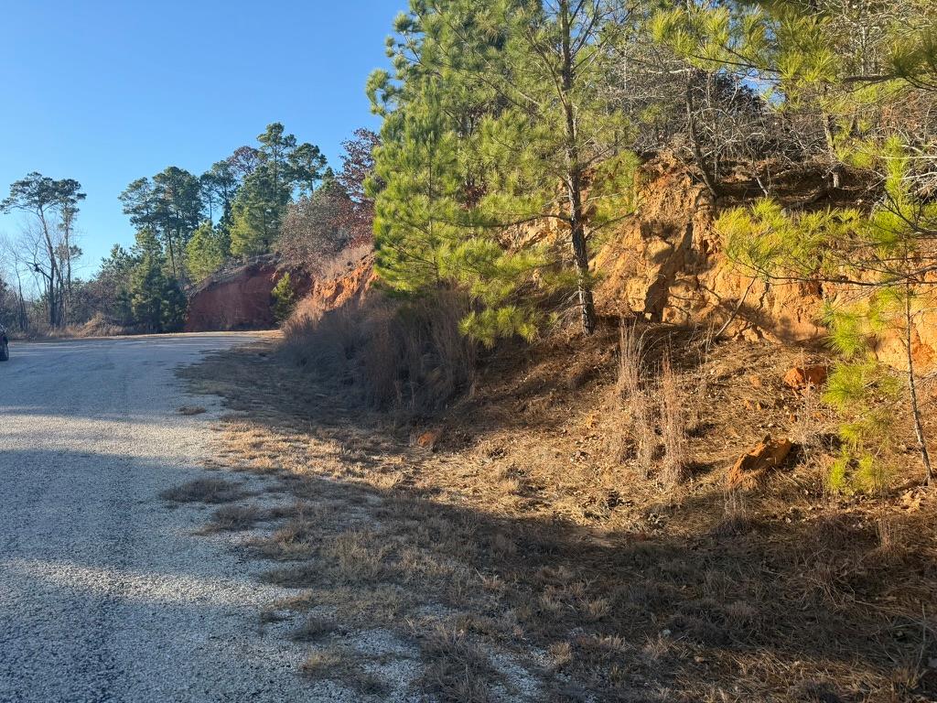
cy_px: 352
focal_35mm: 24
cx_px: 468
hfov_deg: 71.6
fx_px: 650
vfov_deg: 56.8
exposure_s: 1/1493
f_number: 1.78
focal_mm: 6.76
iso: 100
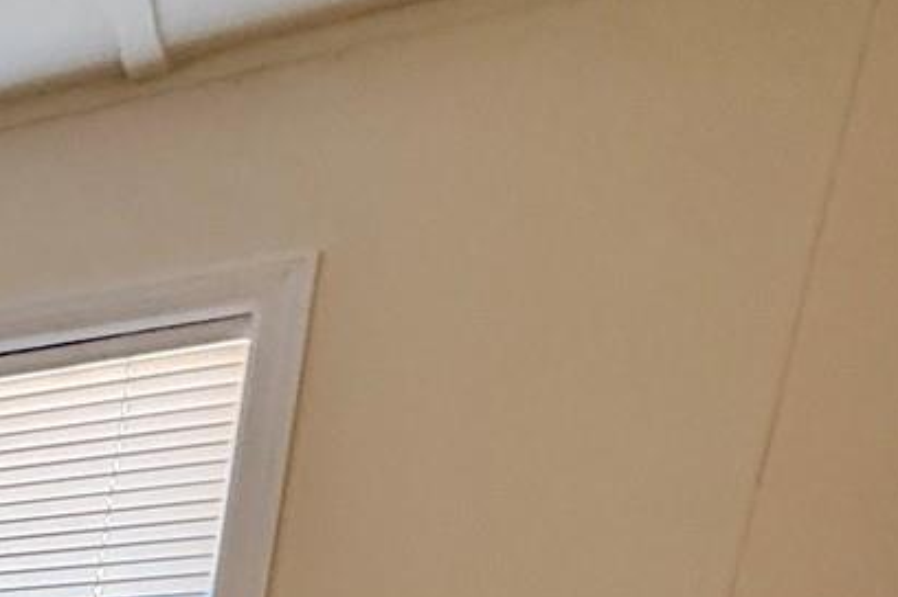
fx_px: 1421
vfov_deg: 17.9
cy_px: 1133
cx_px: -740
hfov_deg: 21.6
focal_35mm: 57
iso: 200
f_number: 2.2
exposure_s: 1/60
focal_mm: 2.22
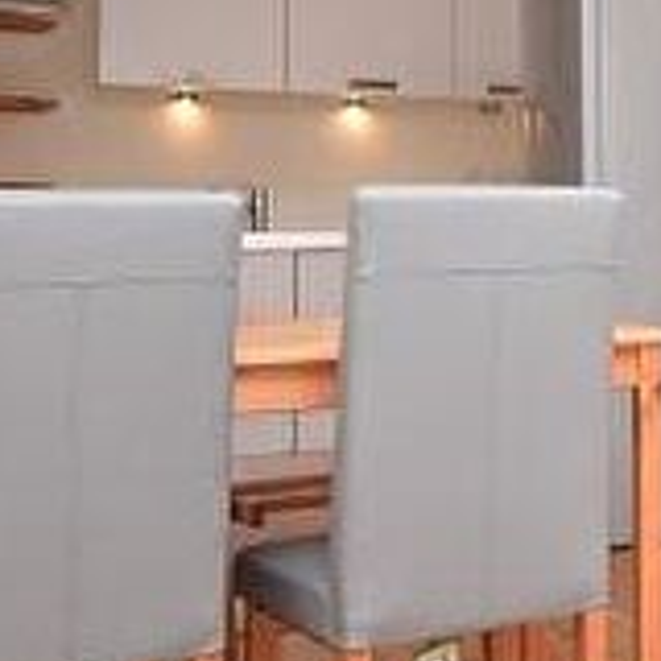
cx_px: 1066
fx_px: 1447
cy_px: 165
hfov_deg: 20.7
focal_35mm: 67
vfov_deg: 25.4
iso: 400
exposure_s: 1/125
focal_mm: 12
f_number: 5.6
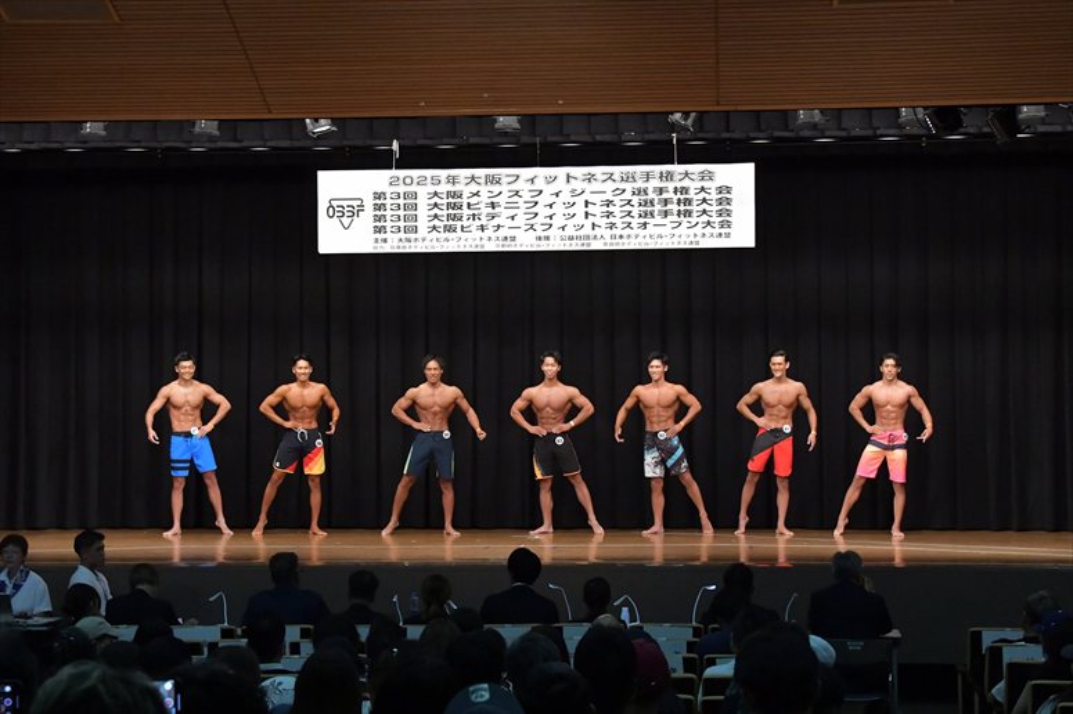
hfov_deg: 28.1
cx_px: 536
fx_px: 2145
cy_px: 357
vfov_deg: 18.9
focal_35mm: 72
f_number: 5.6
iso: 6400
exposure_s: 1/400
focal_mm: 48
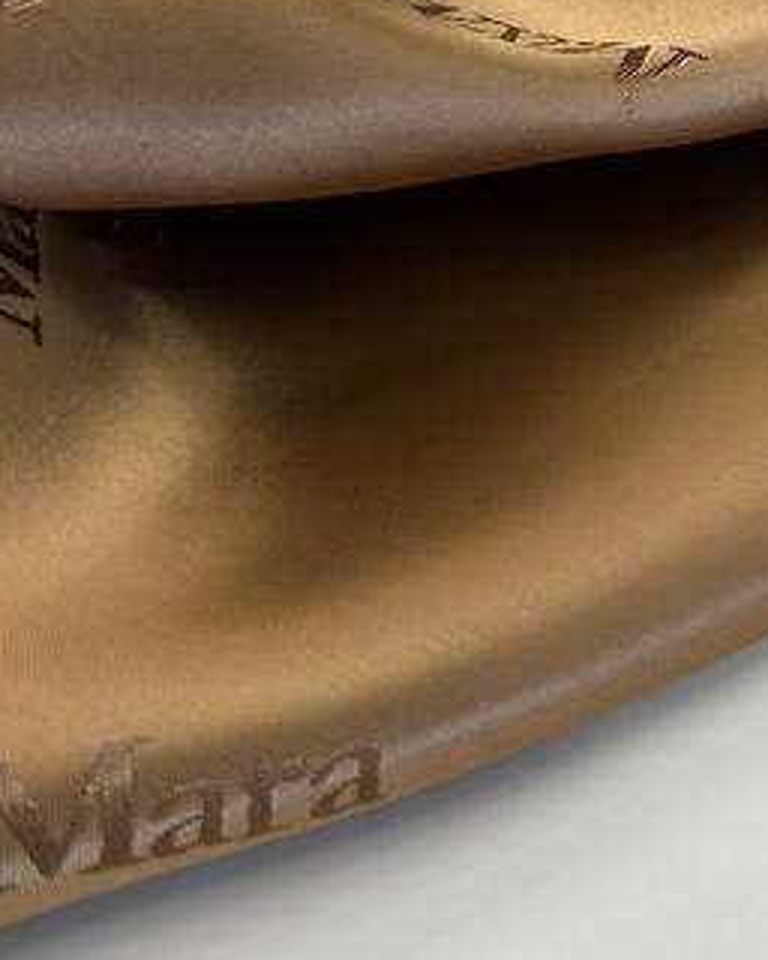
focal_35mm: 75
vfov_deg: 24.8
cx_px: 978
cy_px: 126
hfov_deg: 19.0
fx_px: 2131
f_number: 1.78
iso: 80
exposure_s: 1/284
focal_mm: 6.86
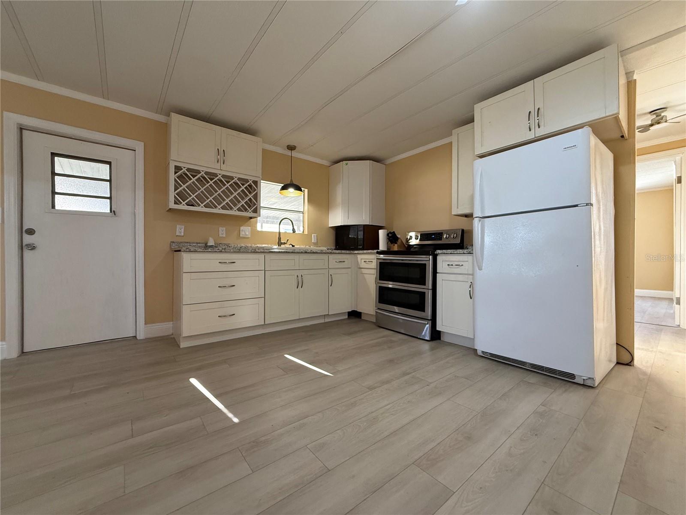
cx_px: 343
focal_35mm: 14
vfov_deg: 85.7
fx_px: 277
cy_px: 258
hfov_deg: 102.1
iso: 320
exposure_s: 1/120
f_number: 2.2
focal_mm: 2.22
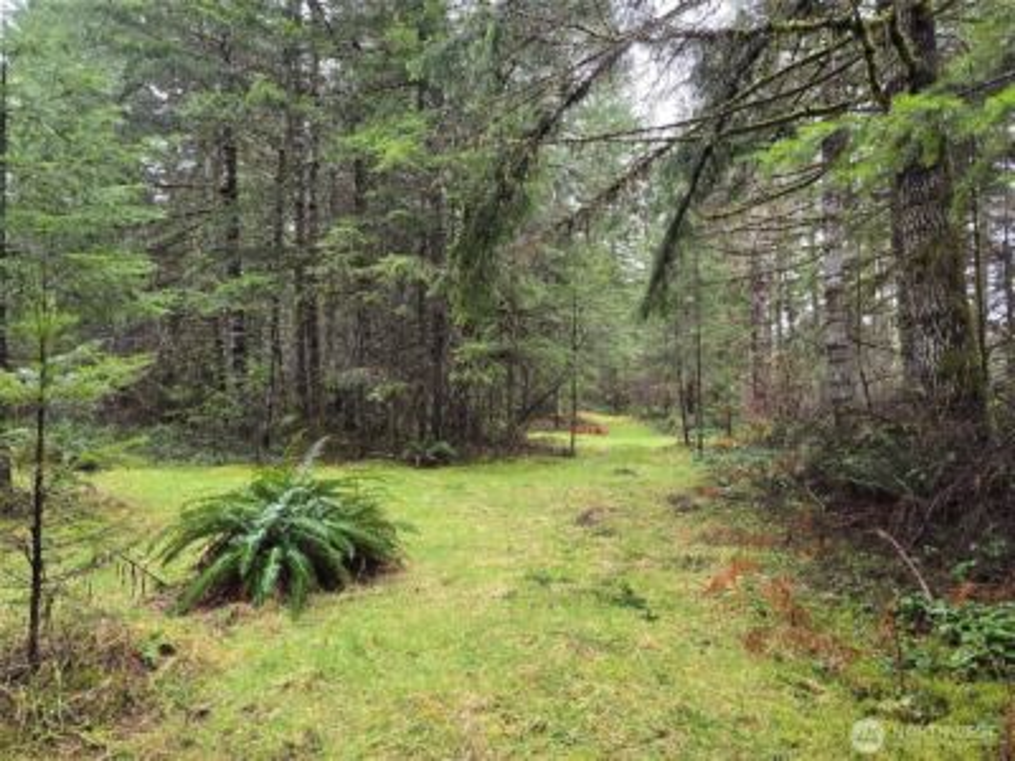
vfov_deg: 58.9
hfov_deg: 73.9
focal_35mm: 23
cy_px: 380
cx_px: 508
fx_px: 674
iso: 250
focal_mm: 6.3
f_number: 1.7
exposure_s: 1/120
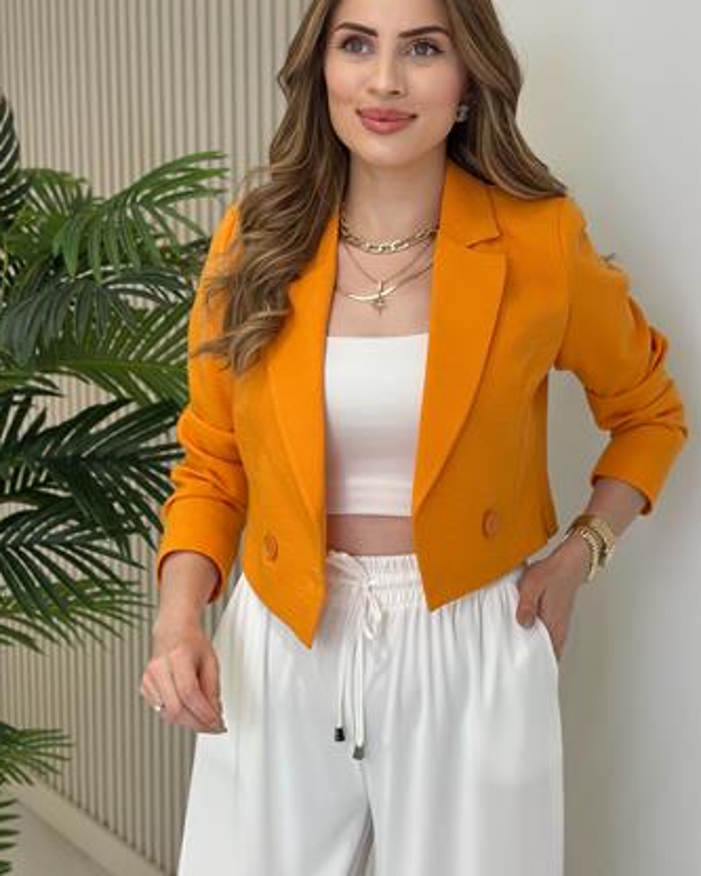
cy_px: 410
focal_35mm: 60
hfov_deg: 25.4
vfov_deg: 31.4
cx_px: 396
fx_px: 1555
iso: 80
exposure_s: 1/280
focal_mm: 6.86
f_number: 1.78
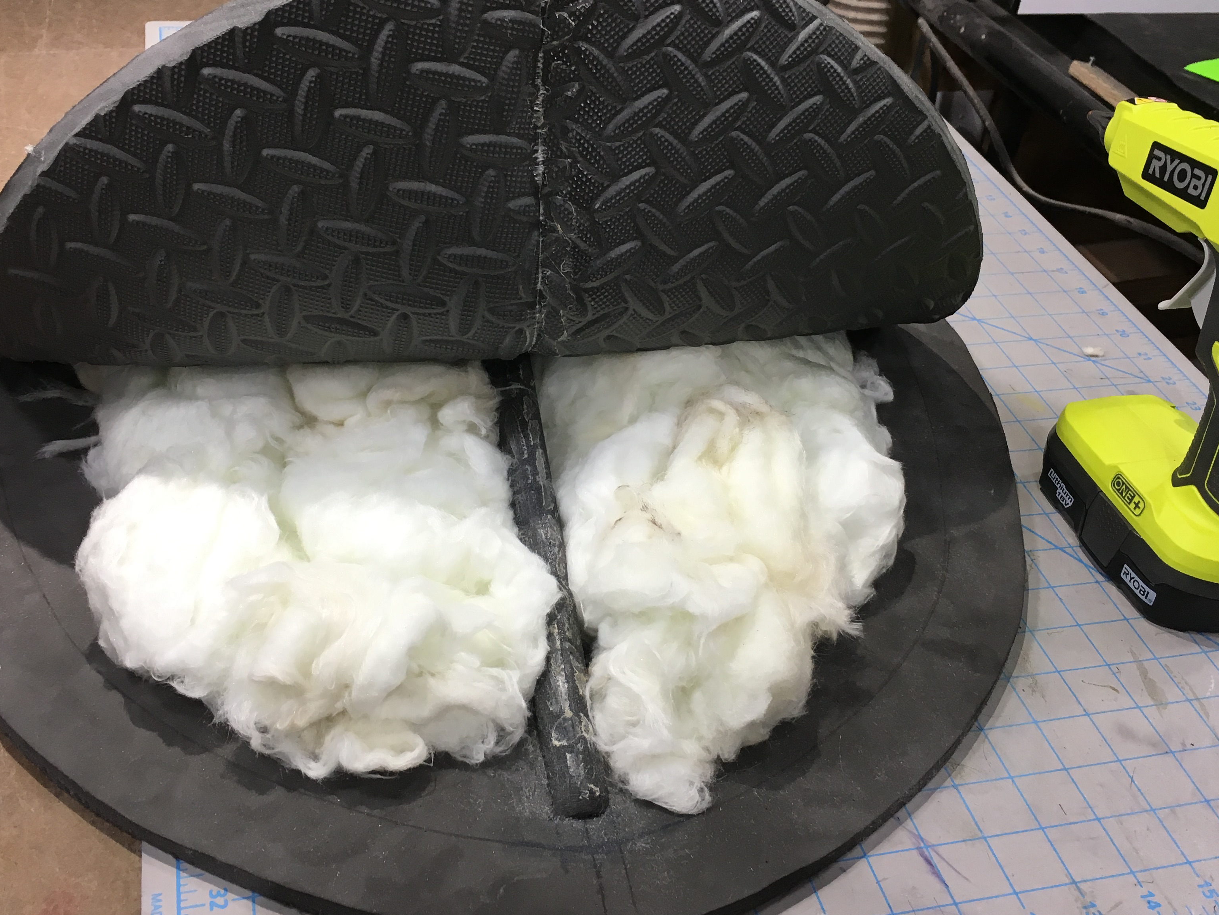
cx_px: 599
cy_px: 441
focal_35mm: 38
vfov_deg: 37.7
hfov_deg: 49.0
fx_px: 1338
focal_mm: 4.15
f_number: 2.2
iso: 25
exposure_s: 1/30
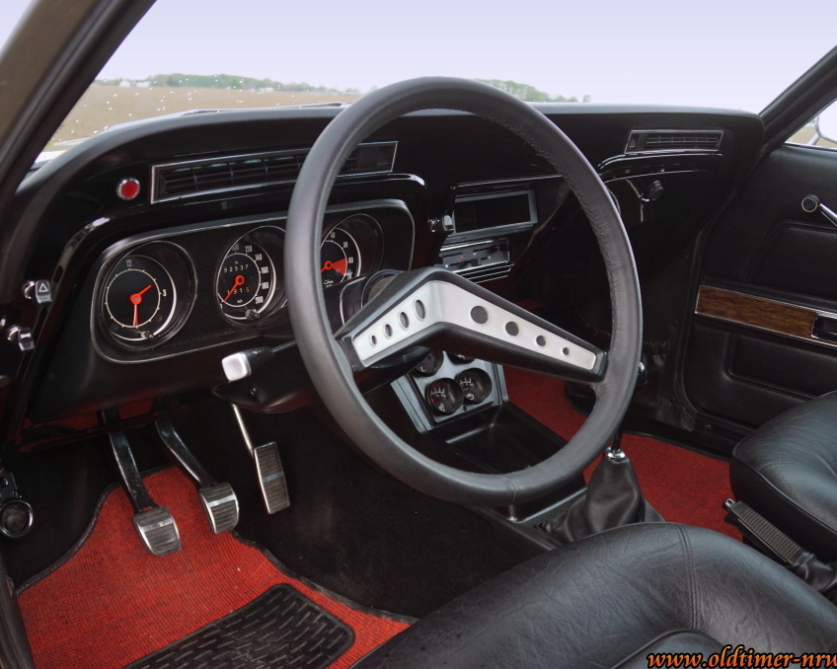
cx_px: 386
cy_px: 336
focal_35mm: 34
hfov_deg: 52.8
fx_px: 842
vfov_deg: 43.3
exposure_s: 1/60
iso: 320
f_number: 4
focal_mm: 20
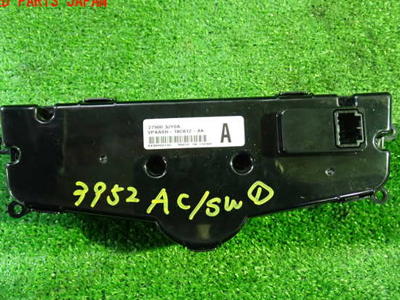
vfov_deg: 42.9
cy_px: 158
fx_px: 381
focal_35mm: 33
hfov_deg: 55.3
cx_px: 194
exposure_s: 1/25
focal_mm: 5.4
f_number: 2.3
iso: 800
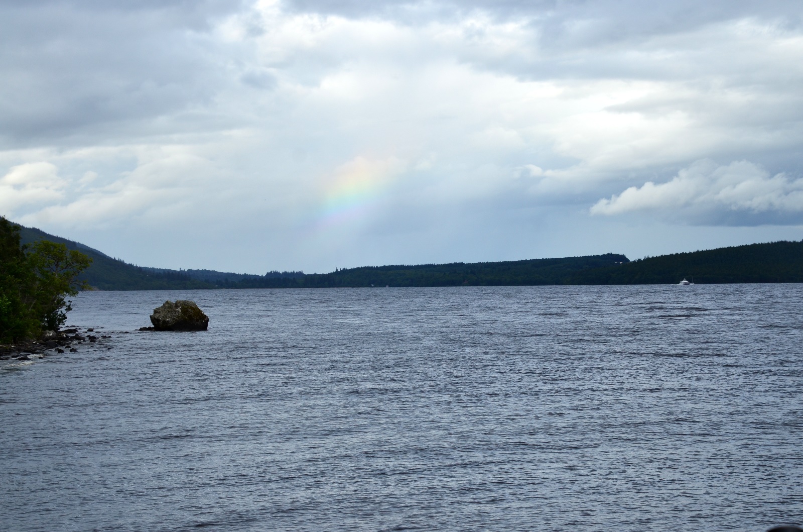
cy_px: 266
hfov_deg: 22.0
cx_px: 402
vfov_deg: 14.6
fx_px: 2070
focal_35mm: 93
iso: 250
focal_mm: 62
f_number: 6.3
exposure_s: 1/640
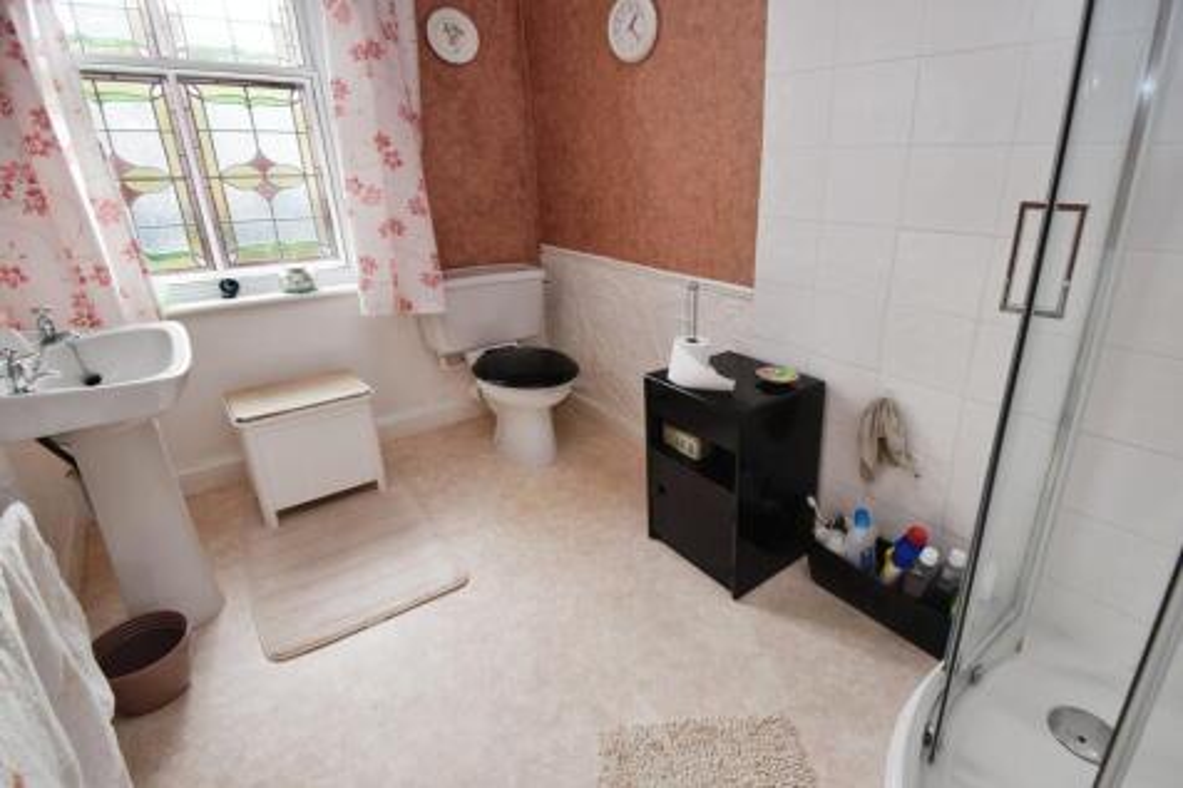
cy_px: 394
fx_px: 493
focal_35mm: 15
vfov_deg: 77.3
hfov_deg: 100.4
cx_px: 592
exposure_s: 1/100
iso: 400
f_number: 5
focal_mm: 10
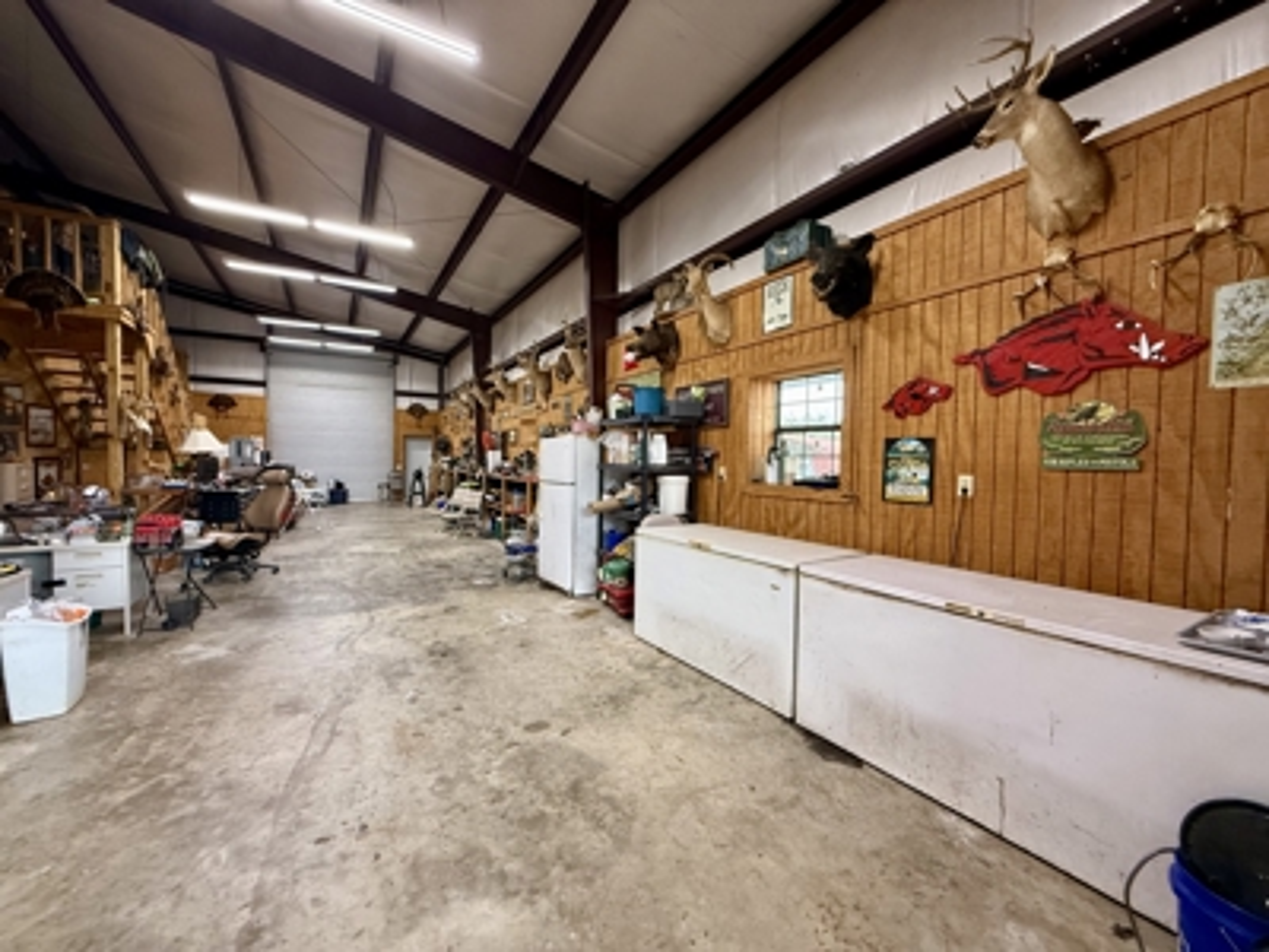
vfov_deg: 85.7
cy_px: 476
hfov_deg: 102.1
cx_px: 634
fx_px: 513
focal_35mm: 14
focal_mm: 2.22
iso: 250
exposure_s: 1/60
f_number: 2.2
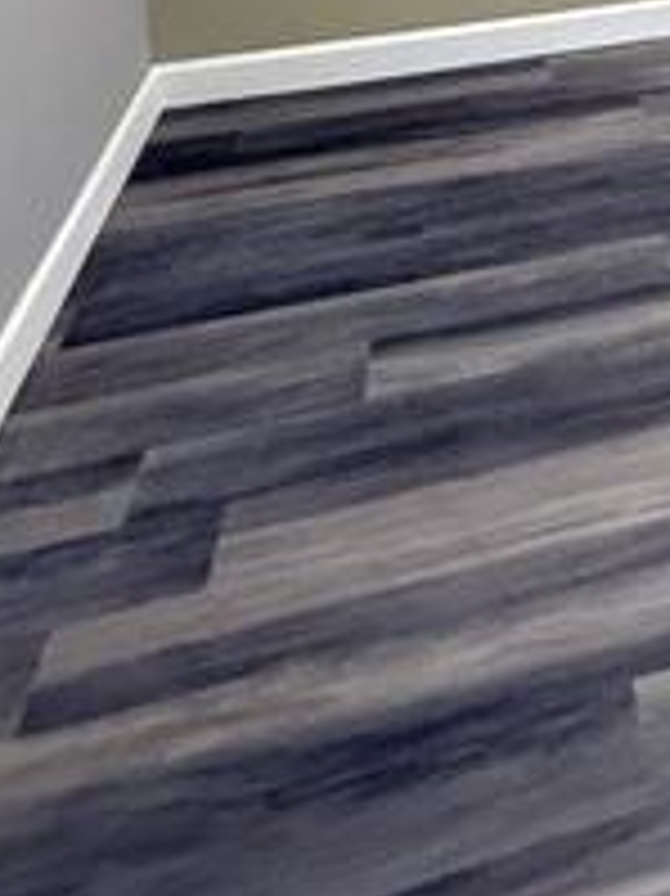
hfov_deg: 22.8
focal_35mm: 54
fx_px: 1395
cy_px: -306
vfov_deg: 28.4
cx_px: 962
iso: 500
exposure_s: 1/60
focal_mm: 2.22
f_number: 2.2
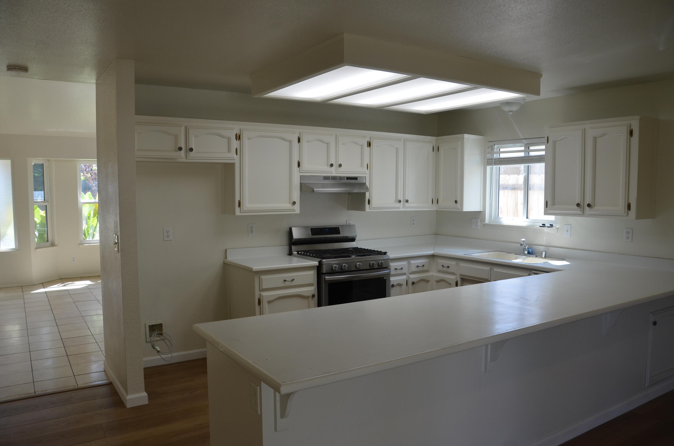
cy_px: 223
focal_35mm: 27
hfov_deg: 67.5
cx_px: 337
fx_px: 504
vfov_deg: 47.7
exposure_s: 1/125
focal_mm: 18
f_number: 5.6
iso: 280
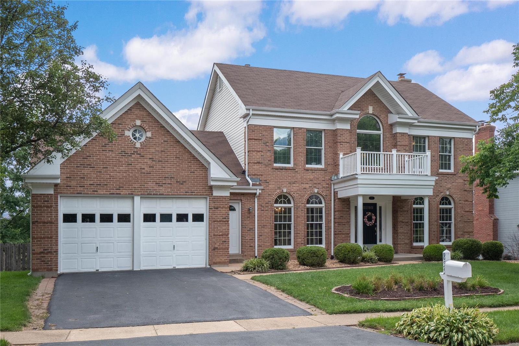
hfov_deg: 53.1
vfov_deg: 36.9
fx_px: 519
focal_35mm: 36
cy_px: 173
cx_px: 260
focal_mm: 18
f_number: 8
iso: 400
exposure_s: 1/200
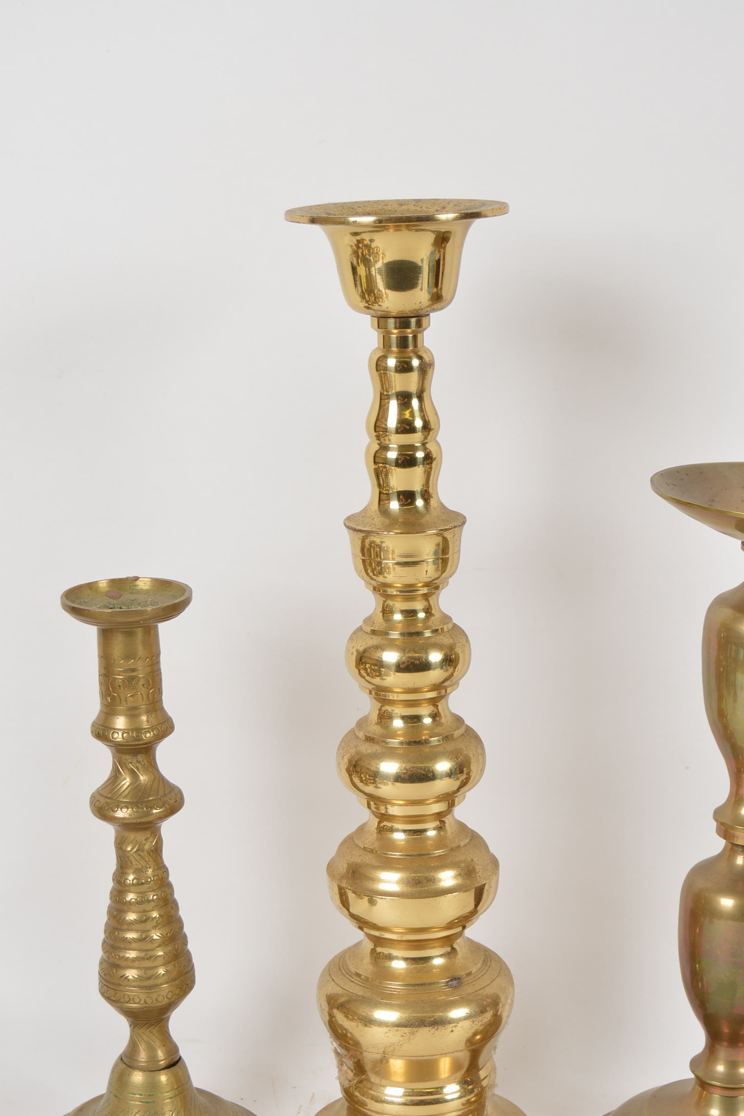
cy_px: 668
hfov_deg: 19.8
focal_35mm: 69
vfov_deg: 29.3
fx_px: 2128
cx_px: 471
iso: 100
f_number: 5.6
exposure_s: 1/80
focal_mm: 35
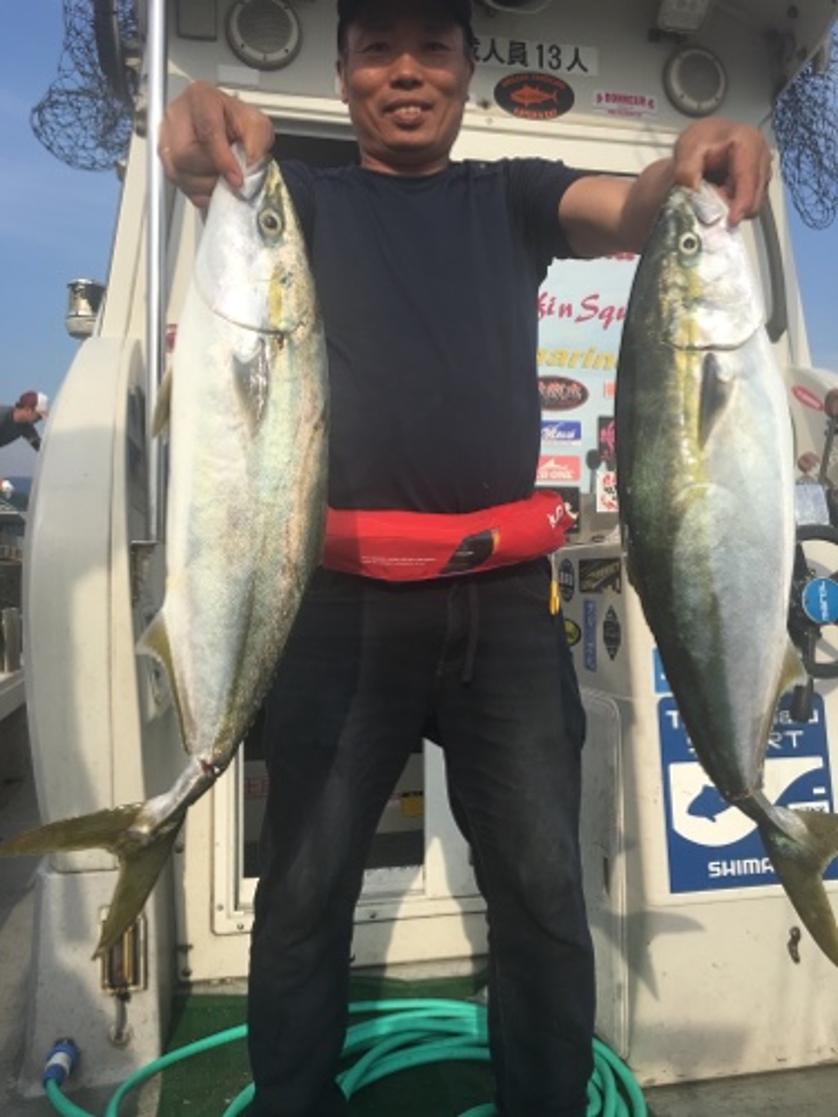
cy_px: 558
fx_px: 936
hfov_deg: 48.2
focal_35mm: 29
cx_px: 419
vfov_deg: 61.7
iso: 25
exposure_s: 1/1026
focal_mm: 4.15
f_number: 2.2
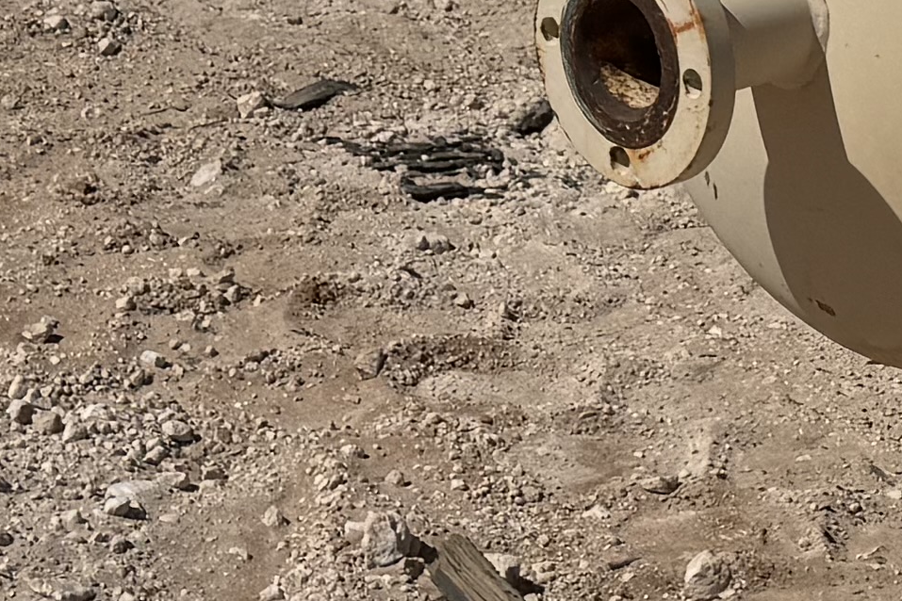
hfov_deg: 13.5
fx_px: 3733
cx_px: 1028
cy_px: 177
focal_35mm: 149
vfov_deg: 9.2
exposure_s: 1/15152
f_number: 1.78
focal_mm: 6.86
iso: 80
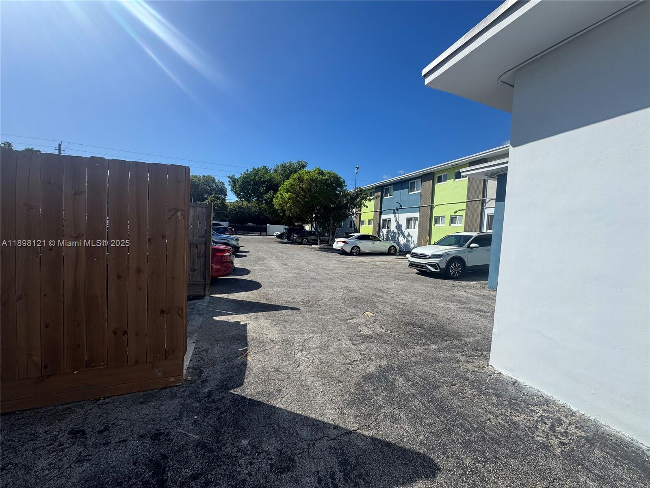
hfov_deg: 102.1
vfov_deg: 85.7
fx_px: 263
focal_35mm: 14
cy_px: 244
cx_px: 325
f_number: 2.2
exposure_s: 1/2208
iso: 50
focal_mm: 2.22
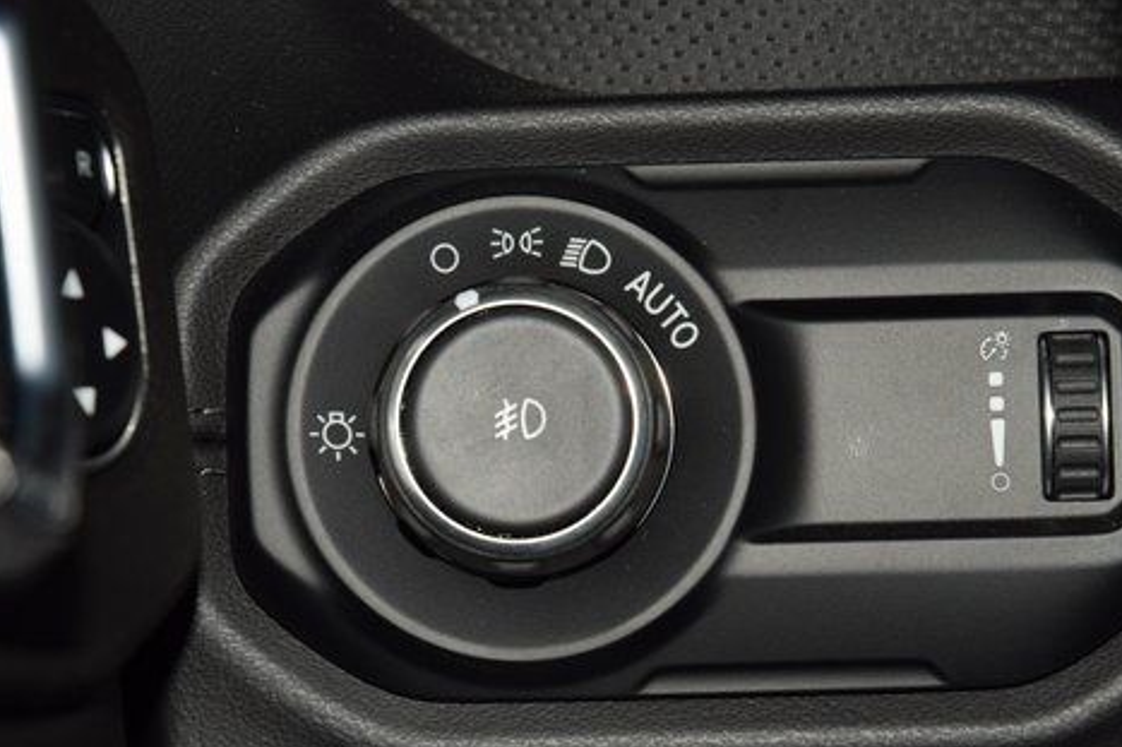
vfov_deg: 9.5
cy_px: 395
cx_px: 591
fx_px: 4486
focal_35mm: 144
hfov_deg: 14.3
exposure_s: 1/125
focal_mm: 70
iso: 100
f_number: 8
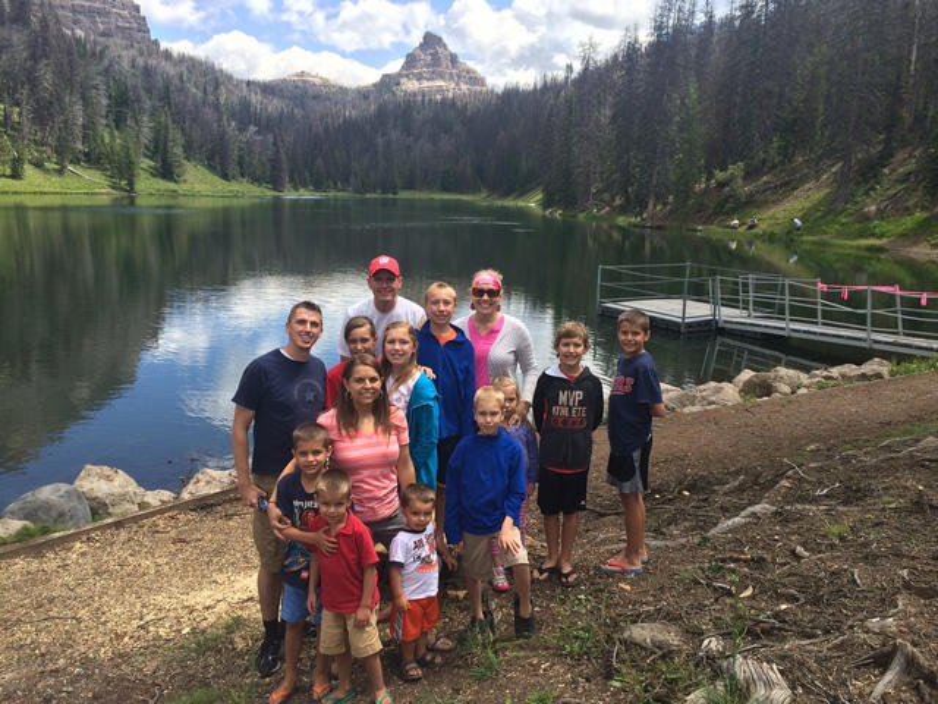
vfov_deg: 48.2
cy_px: 352
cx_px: 469
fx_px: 786
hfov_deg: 61.7
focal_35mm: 29
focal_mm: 4.15
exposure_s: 1/1001
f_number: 2.2
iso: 32
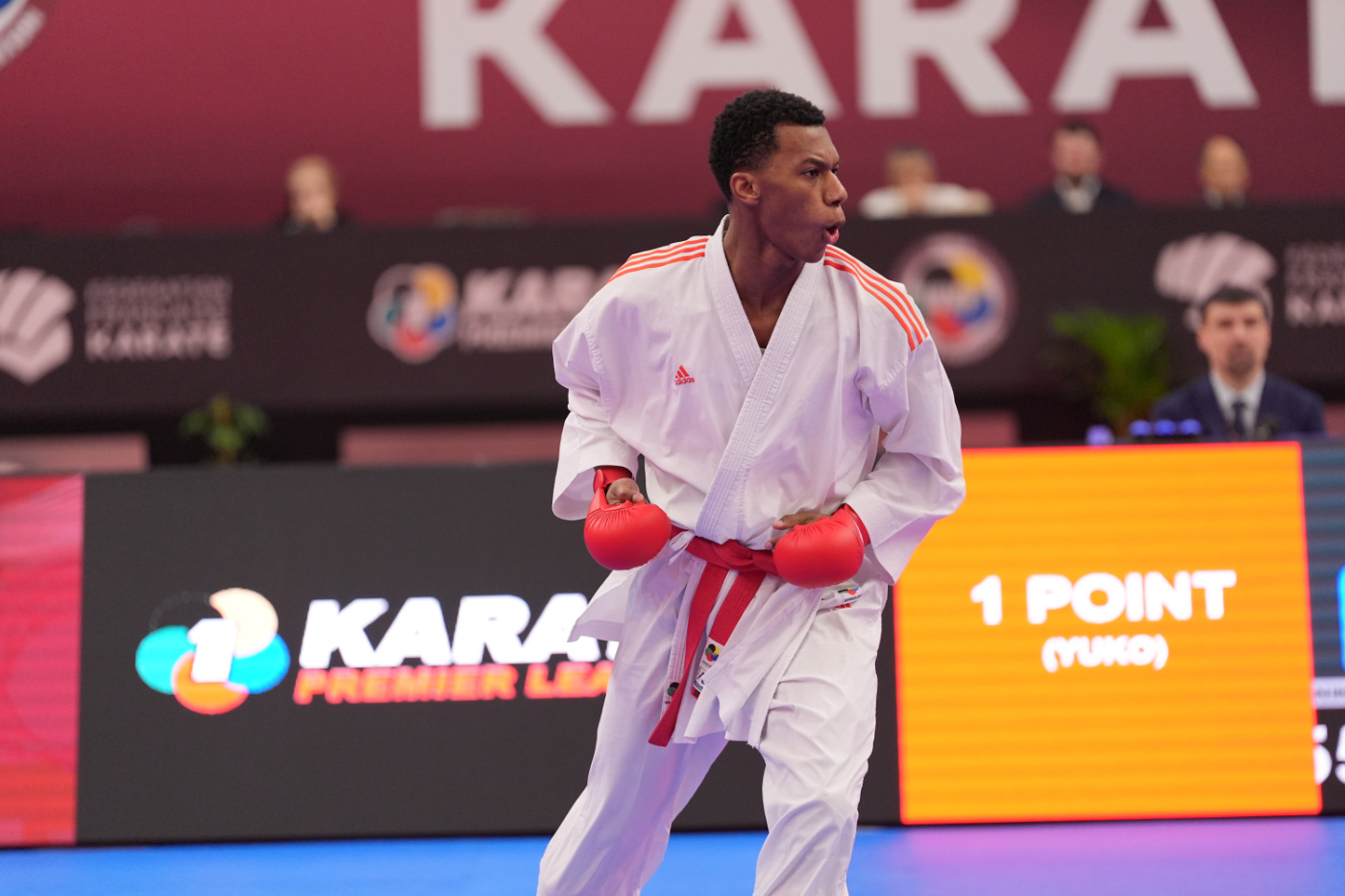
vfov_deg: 6.9
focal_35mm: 200
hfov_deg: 10.3
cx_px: 672
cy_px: 448
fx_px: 7471
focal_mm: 200
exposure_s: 1/1000
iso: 2500
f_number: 2.8
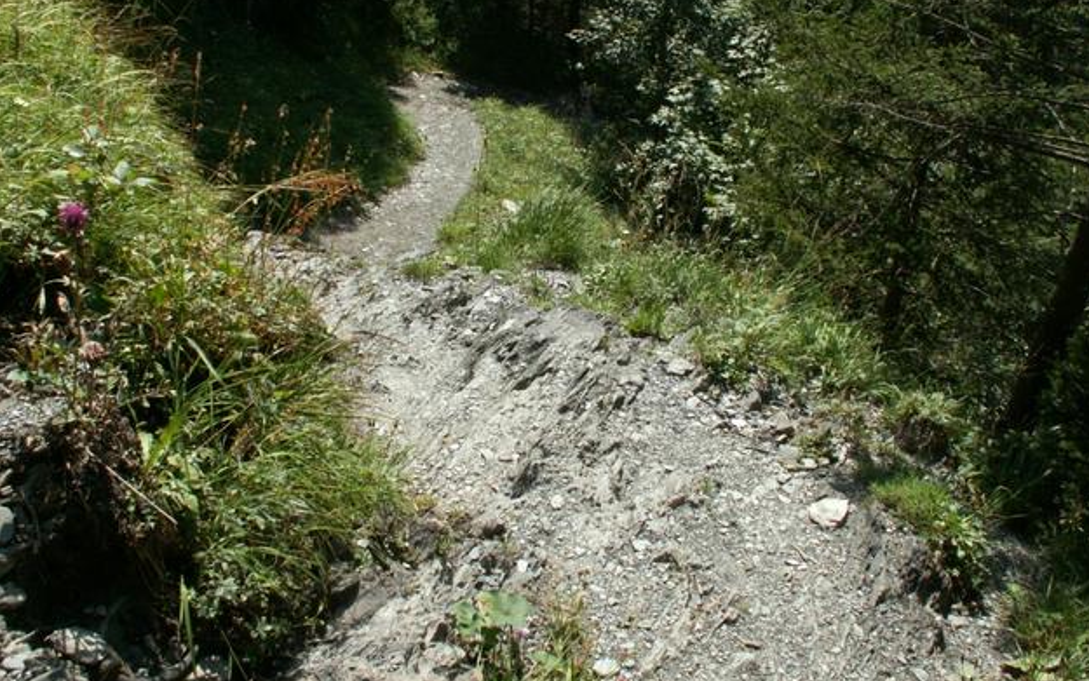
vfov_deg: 33.5
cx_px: 554
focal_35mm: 38
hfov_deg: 51.5
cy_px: 268
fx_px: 1128
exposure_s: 1/200
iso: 50
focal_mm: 5.86
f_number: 5.6
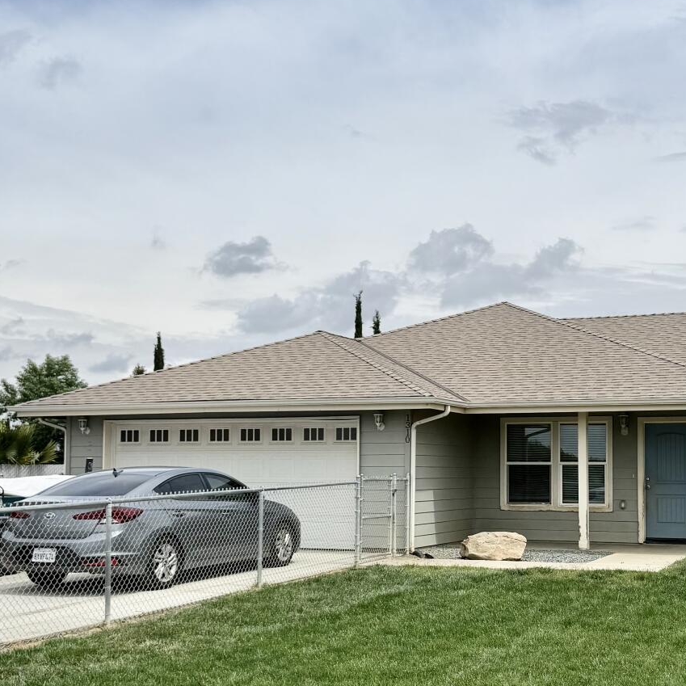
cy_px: 421
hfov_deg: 33.7
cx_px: 461
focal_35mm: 50
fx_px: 1121
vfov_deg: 33.9
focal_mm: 6.76
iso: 80
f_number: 1.78
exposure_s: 1/11905
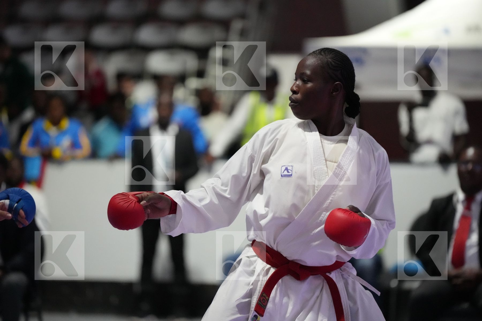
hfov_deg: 11.4
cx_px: 241
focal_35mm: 180
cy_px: 160
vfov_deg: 7.6
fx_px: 2410
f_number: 2.8
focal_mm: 180
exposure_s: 1/800
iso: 8000
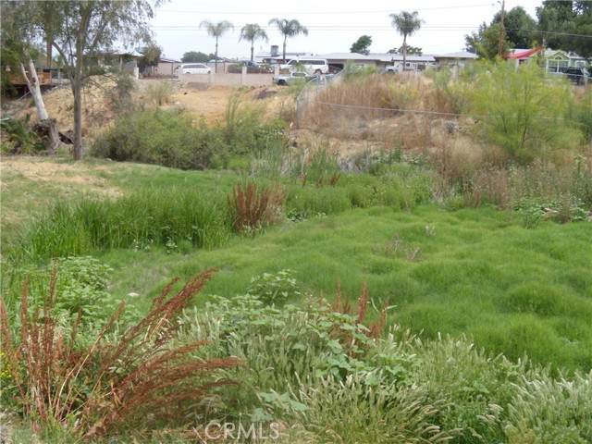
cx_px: 296
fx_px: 616
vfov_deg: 39.7
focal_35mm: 36
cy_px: 222
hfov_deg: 51.4
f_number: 8.5
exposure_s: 1/125
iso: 80
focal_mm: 6.4
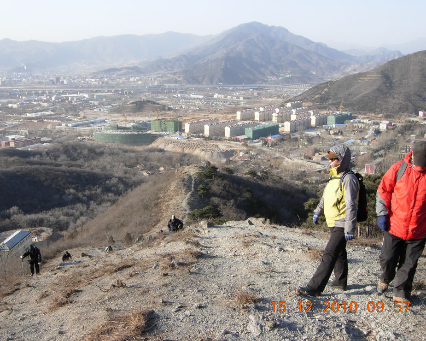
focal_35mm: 38
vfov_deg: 39.2
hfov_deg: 47.9
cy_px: 170
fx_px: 479
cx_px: 199
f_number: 4.8
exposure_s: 1/197
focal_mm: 7.5
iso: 50
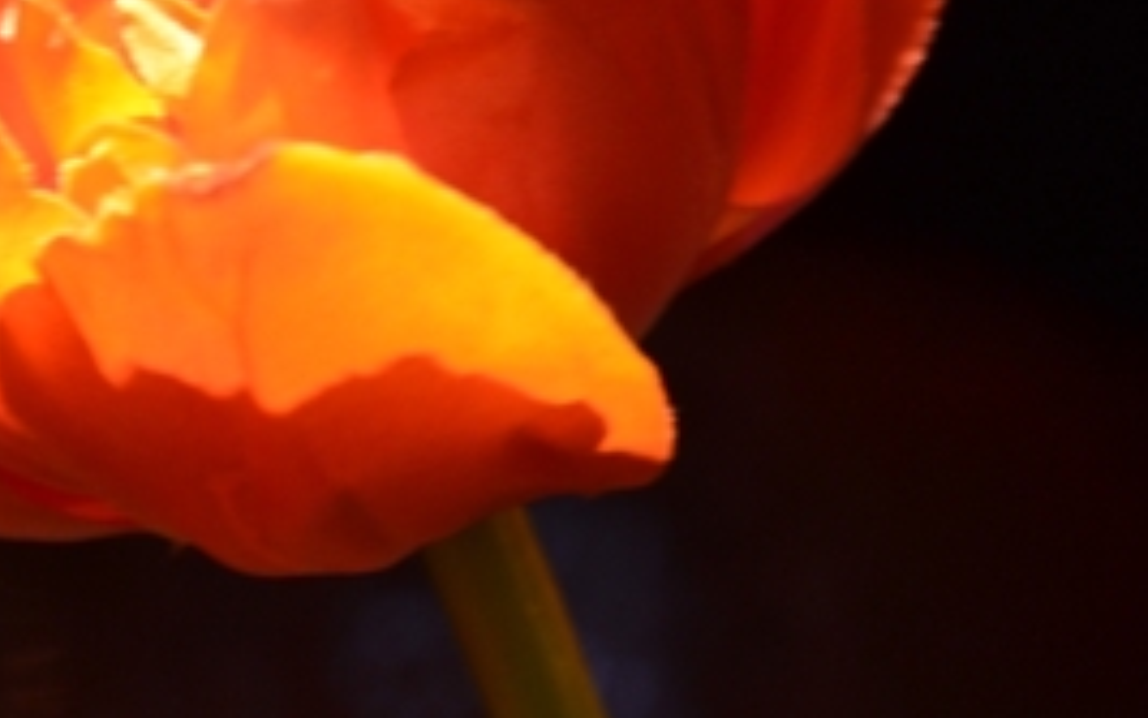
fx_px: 21436
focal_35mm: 685
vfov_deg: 1.9
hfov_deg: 3.1
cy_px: 153
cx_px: -107
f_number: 8
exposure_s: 1/15
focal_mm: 200
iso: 800
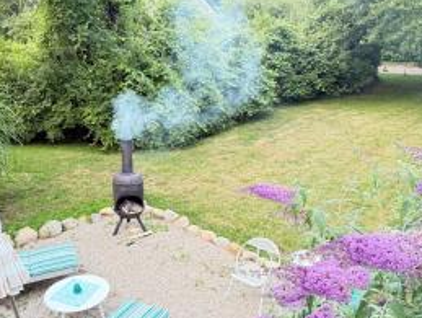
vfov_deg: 38.4
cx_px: 209
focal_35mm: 37
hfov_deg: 50.1
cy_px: 209
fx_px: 452
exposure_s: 1/60
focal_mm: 6.76
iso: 250
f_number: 1.78
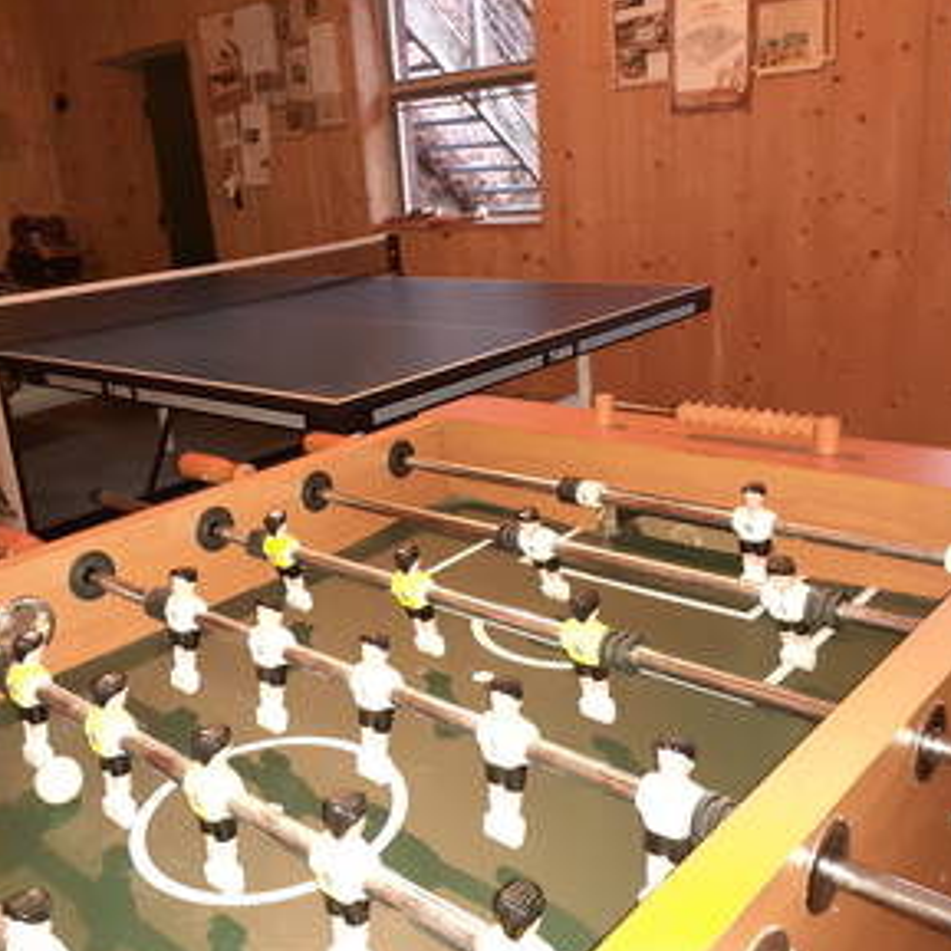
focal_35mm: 33
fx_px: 1026
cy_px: 480
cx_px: 392
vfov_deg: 49.7
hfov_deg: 49.5
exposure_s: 1/20
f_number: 1.9
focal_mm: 3.6
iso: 800
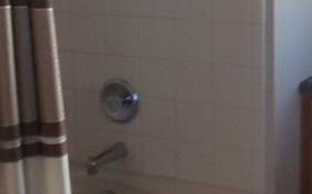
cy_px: 45
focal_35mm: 77
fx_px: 654
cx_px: 274
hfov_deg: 26.0
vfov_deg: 16.8
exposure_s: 1/24
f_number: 2.4
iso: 32
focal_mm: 3.3
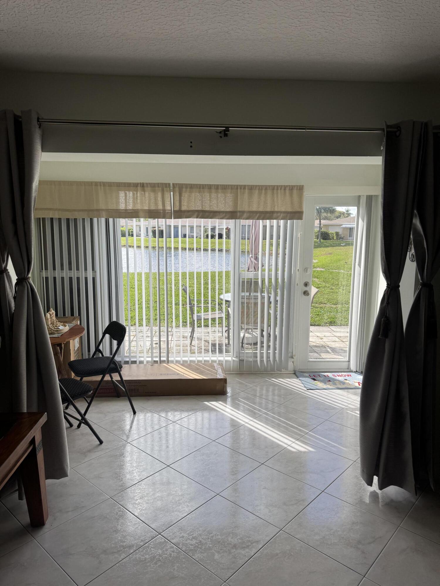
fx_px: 407
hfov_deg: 56.8
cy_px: 293
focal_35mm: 24
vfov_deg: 71.6
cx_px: 220
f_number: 1.78
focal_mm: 6.76
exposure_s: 1/900
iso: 80
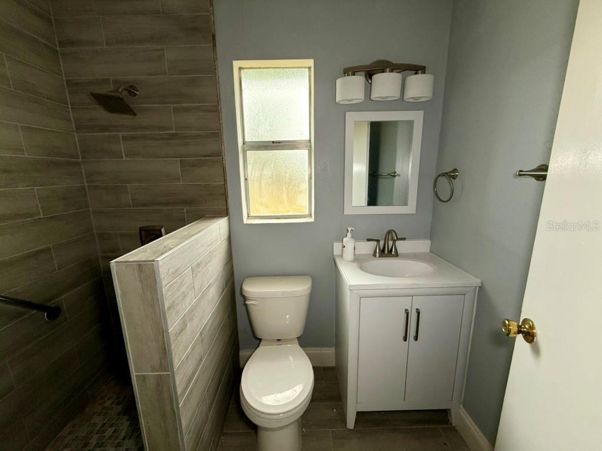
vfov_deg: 85.7
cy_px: 226
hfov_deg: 102.1
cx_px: 301
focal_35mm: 14
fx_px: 243
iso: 200
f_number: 2.2
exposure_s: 1/99
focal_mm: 2.22
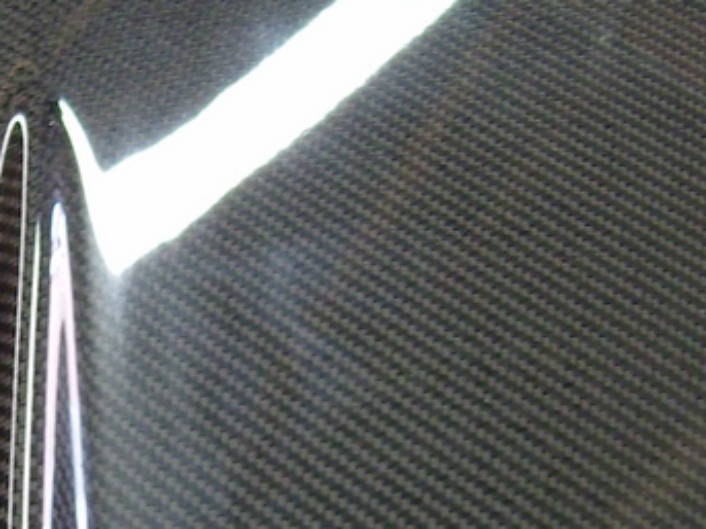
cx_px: 54
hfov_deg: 15.3
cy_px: 311
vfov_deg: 11.7
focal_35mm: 127
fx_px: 2589
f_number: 2.8
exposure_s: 1/40
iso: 200
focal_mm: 7.3
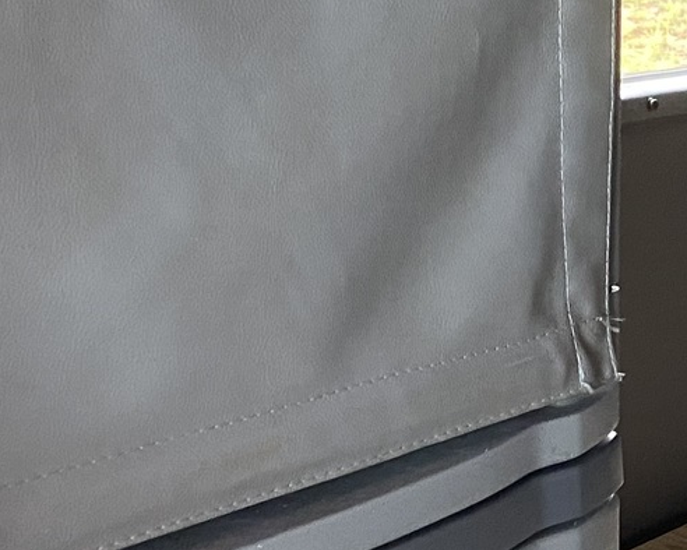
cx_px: 1338
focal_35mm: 104
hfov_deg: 15.2
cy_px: 195
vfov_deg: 14.8
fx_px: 2115
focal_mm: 4.25
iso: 250
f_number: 1.8
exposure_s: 1/60
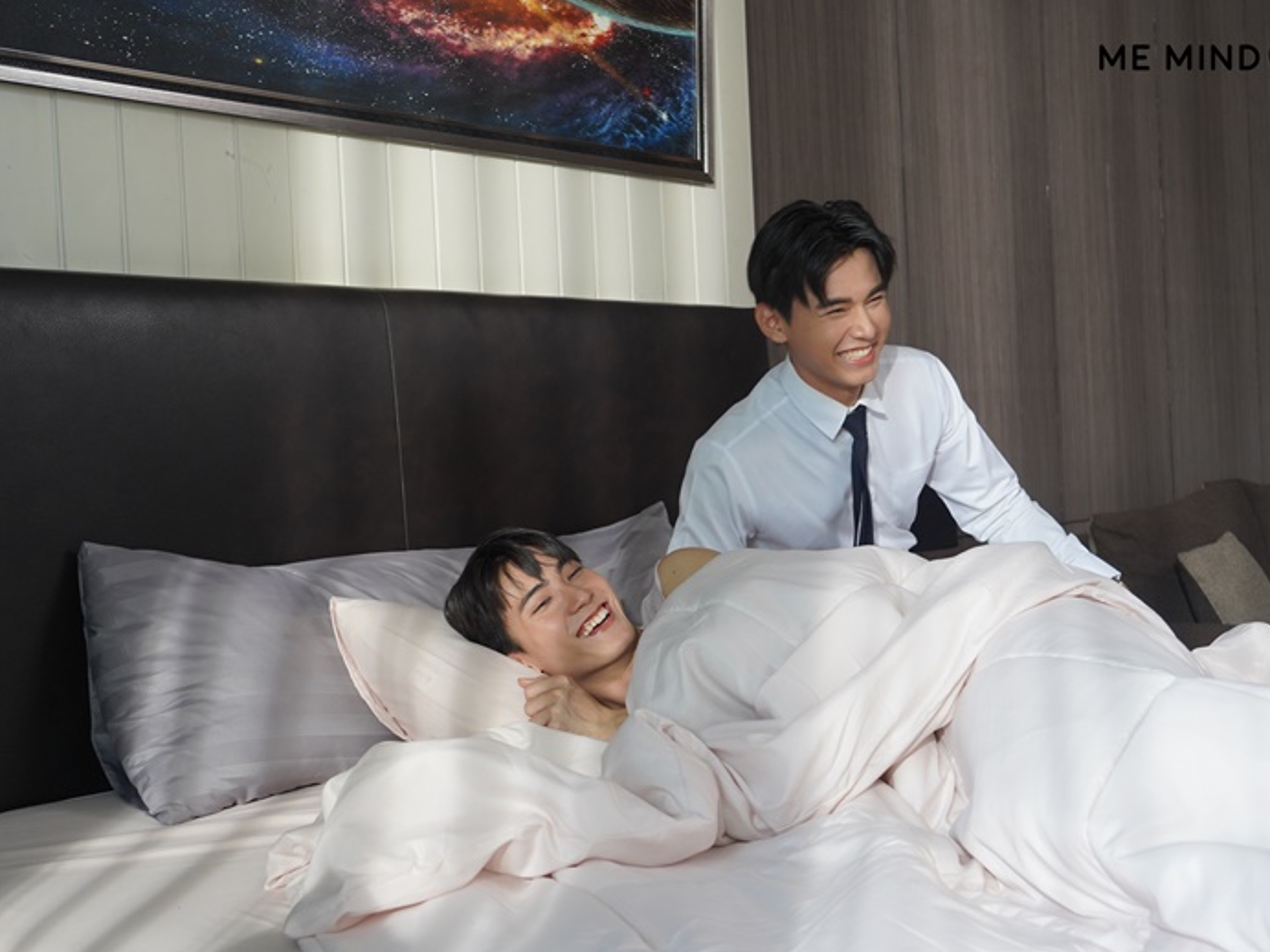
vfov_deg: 36.0
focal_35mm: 40
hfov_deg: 46.8
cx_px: 618
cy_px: 482
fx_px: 1468
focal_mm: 36
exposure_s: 1/160
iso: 1600
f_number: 5
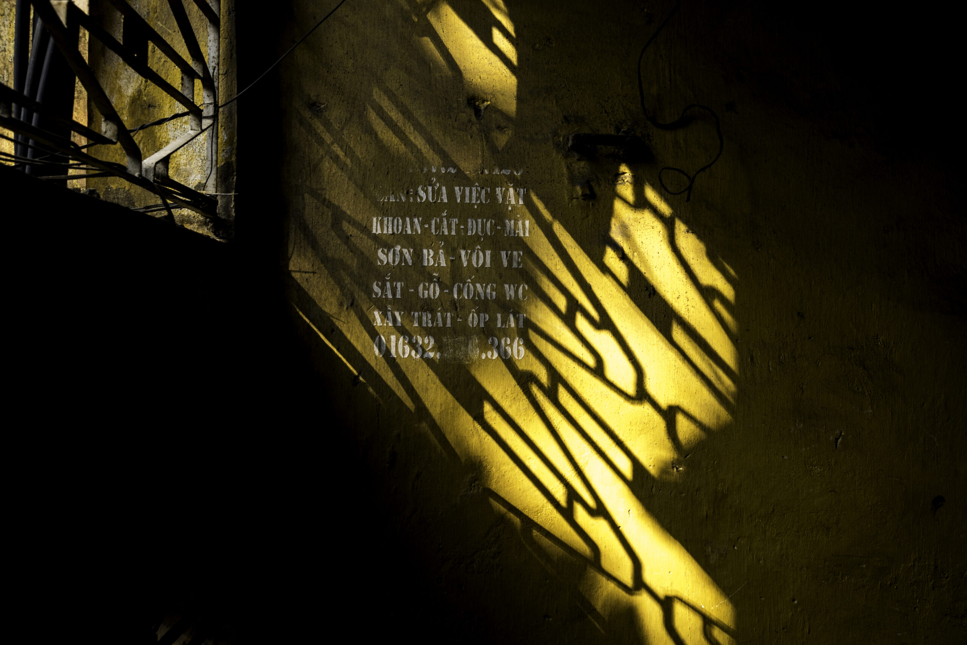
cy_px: 322
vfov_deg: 36.9
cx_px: 484
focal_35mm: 36
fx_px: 967
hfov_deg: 53.1
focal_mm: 24
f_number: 8
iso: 250
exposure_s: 1/125
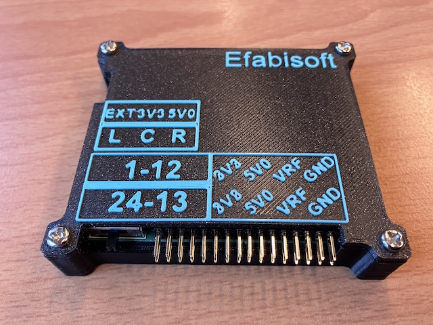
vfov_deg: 49.7
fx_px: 350
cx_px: 216
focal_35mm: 28
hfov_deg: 63.4
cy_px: 162
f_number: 1.8
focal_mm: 3.99
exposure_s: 1/50
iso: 80
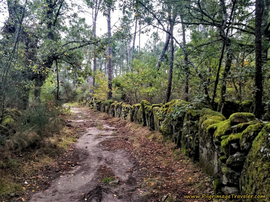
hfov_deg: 67.3
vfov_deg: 53.1
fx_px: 203
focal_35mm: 26
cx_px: 135
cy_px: 101
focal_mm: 4.3
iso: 200
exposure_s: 1/30
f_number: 1.7
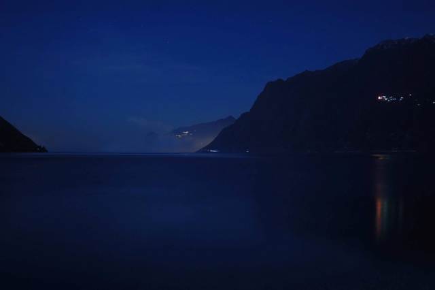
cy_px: 145
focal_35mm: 44
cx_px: 218
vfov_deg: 30.8
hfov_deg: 45.0
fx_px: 525
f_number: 4
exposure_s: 30
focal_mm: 29
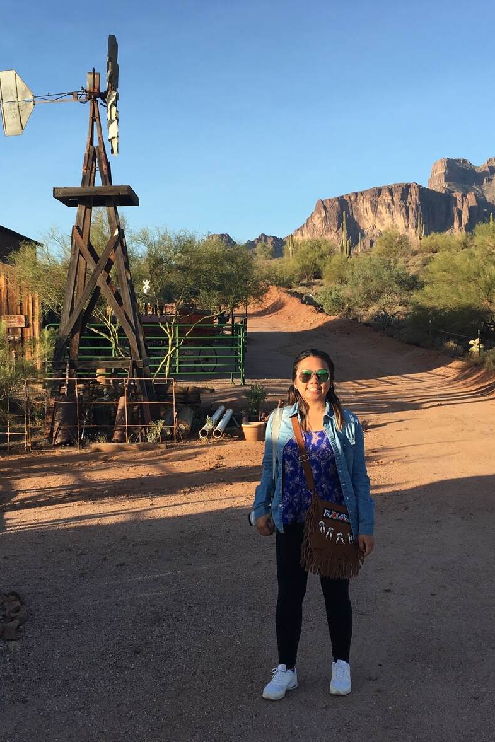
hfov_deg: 32.6
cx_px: 230
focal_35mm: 41
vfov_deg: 47.4
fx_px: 845
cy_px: 368
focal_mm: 4.15
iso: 25
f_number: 2.2
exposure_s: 1/668
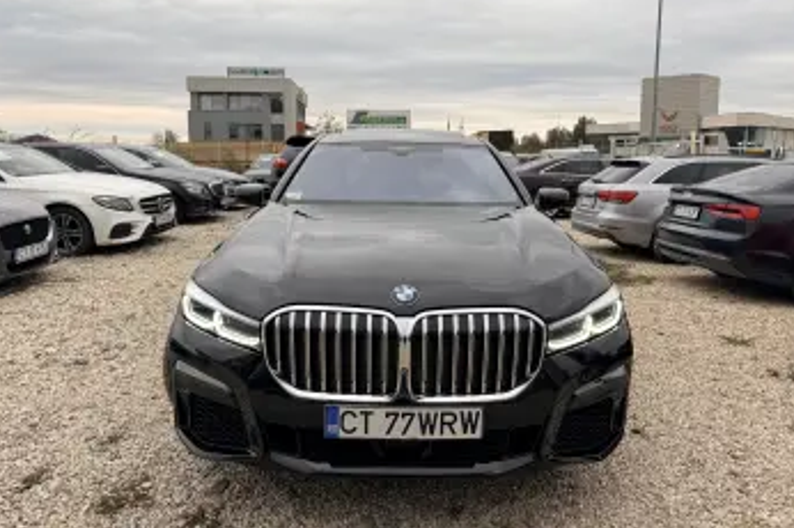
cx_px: 406
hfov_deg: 69.4
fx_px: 573
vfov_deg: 49.3
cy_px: 220
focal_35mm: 26
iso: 80
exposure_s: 1/488
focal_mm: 6.76
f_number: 1.78
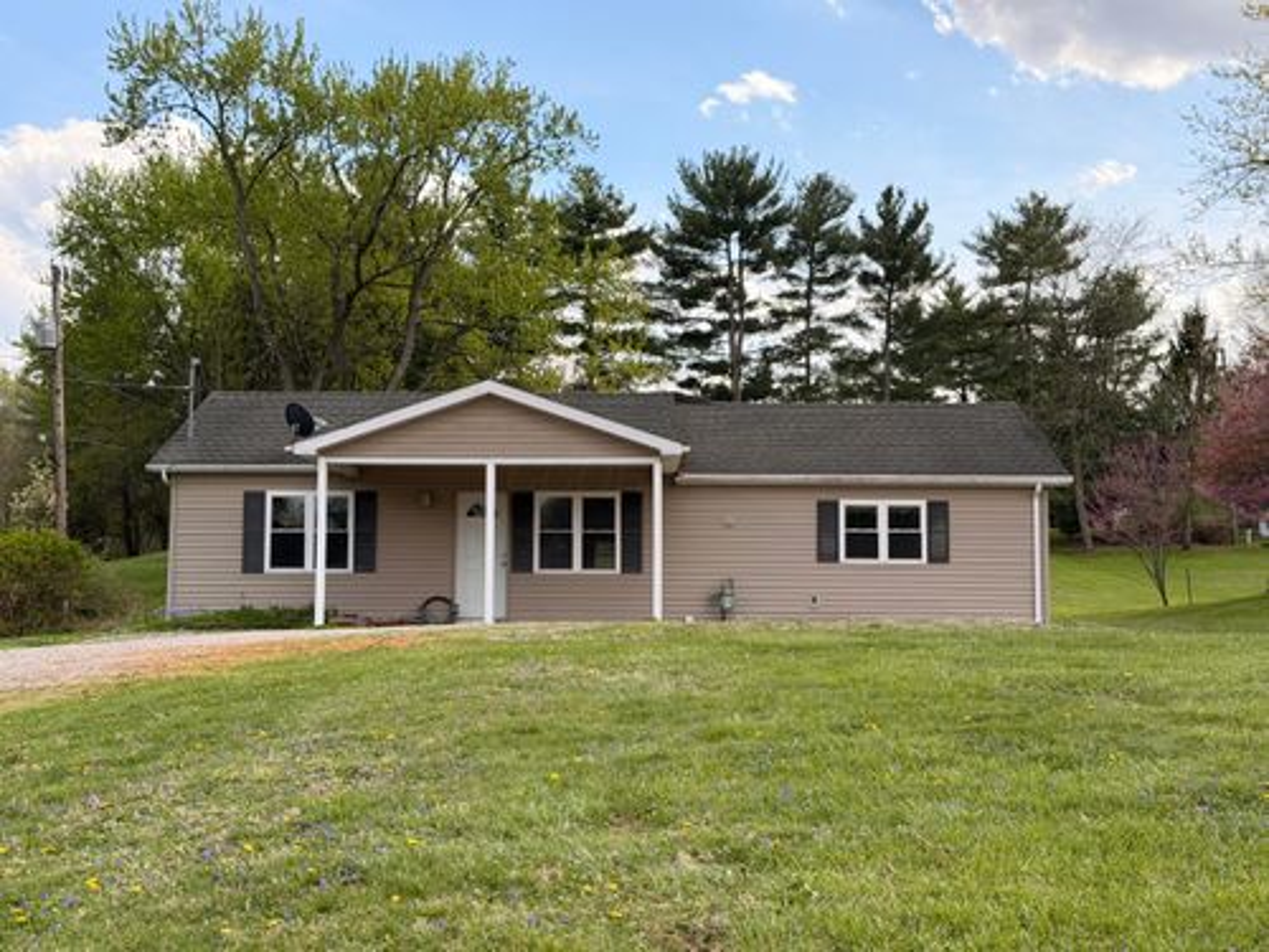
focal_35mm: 48
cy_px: 476
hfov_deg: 39.7
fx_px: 1760
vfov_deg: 30.3
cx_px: 634
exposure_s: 1/2415
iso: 80
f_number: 1.78
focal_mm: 6.76
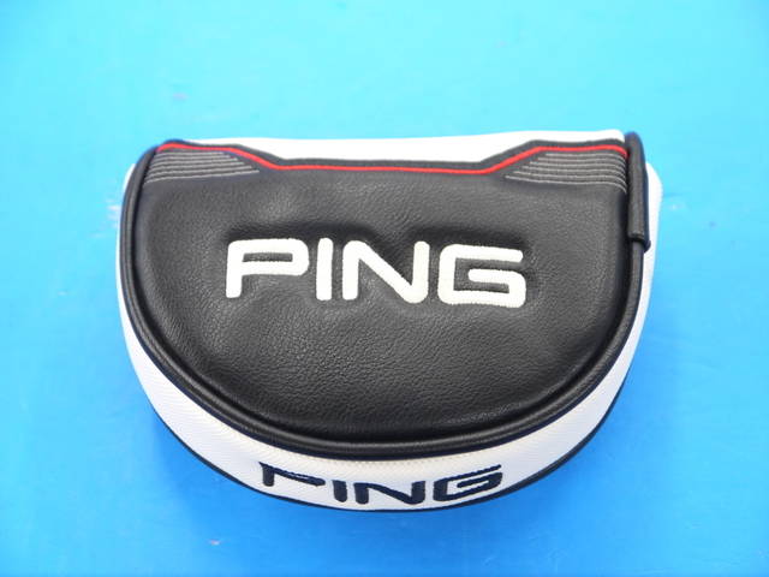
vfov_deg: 19.9
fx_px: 1644
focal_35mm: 74
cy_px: 288
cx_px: 384
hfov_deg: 26.3
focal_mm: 37
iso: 800
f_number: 5.4
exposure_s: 1/80
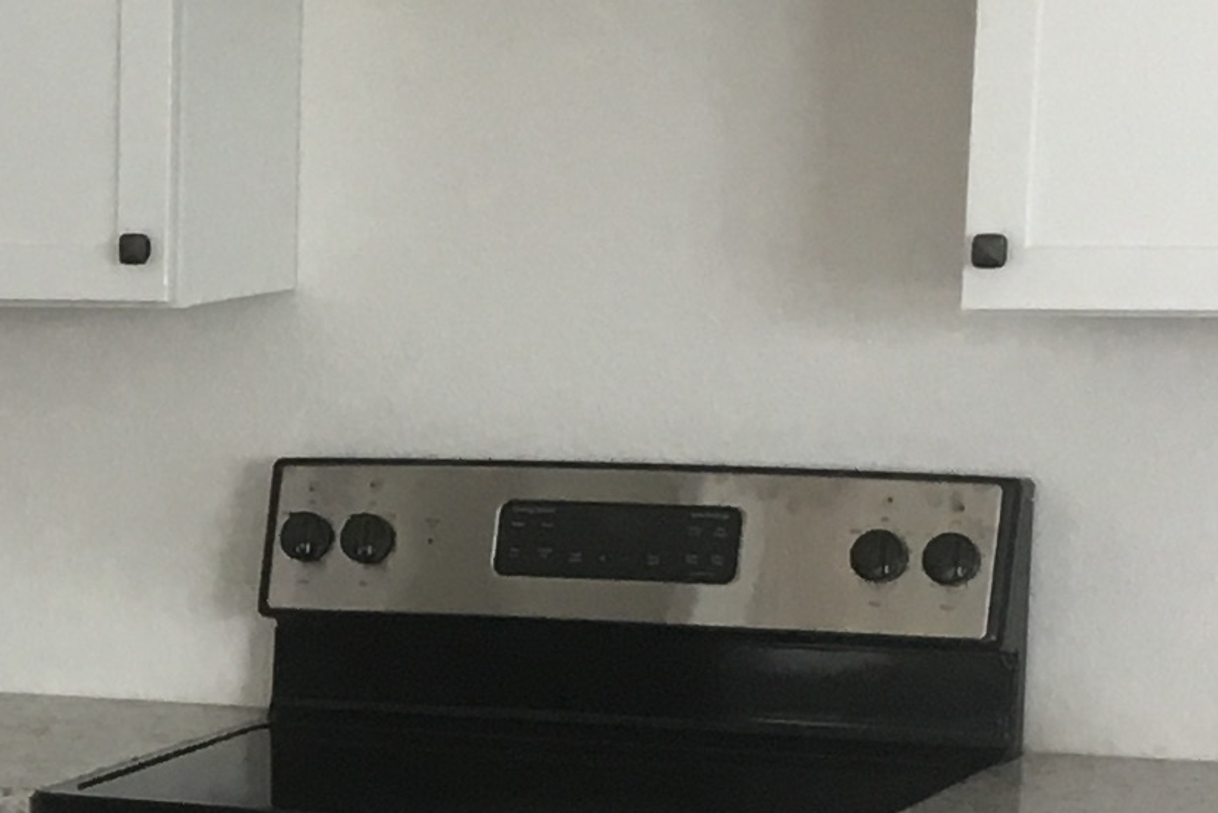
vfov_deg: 9.2
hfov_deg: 13.0
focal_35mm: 147
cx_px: -792
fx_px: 4975
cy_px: 1044
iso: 40
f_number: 2.2
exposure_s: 1/30
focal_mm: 4.15
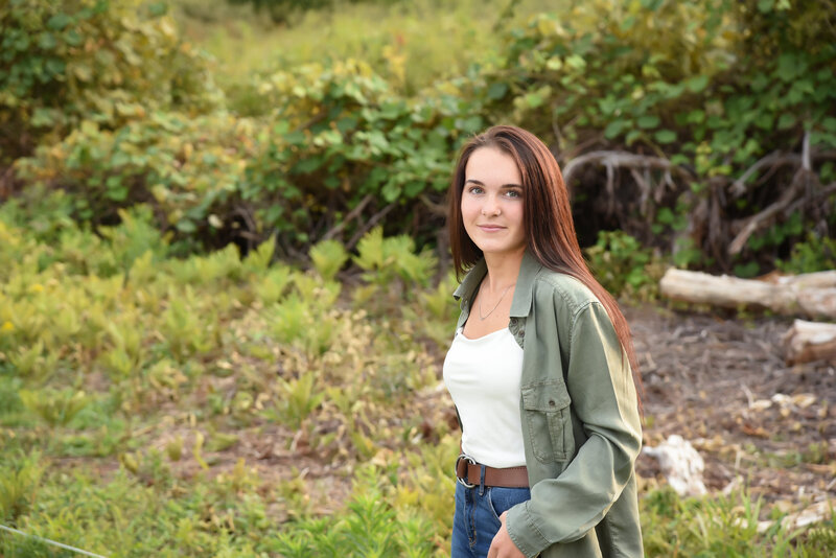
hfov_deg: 20.8
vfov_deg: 14.0
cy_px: 279
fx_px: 2276
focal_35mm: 98
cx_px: 418
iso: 640
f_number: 5.6
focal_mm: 98
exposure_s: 1/250
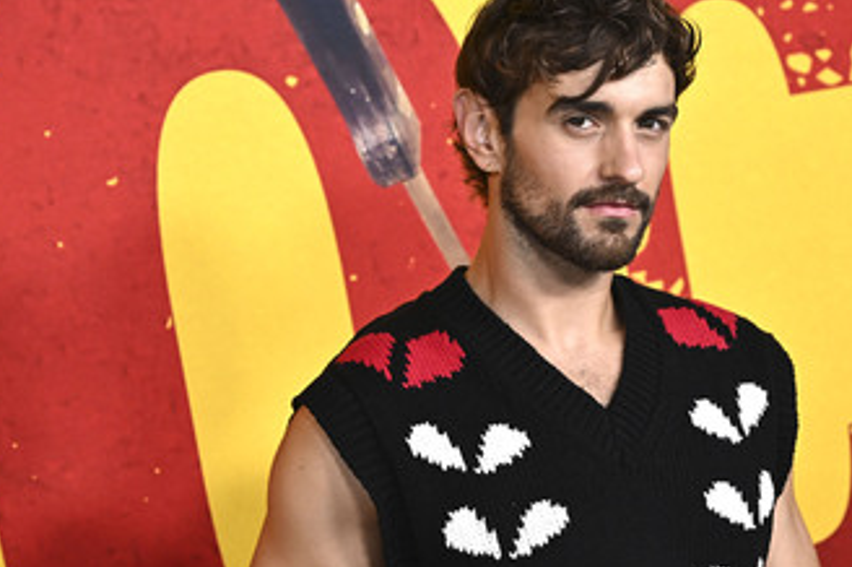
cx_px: 547
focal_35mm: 136
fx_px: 3215
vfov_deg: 10.1
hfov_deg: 15.1
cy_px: 304
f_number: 6.3
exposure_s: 1/250
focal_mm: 99
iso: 2000
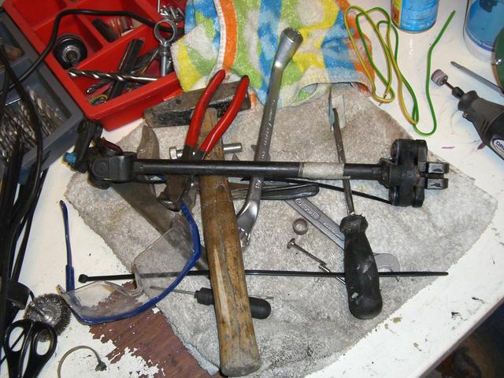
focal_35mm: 47
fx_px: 684
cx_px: 252
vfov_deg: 30.9
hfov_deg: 40.4
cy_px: 189
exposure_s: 1/60
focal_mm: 7.6
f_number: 3
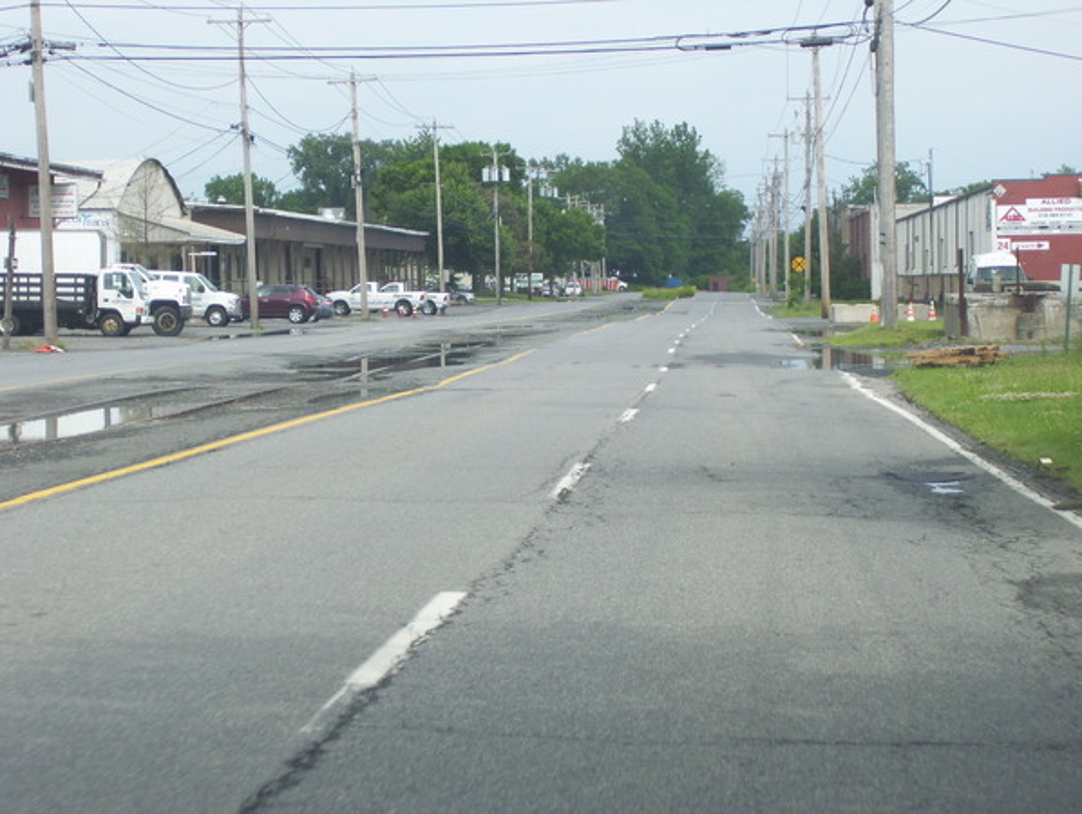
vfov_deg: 13.7
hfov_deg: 18.2
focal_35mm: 108
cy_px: 407
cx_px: 541
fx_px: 3380
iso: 80
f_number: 4.6
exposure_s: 1/320
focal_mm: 18
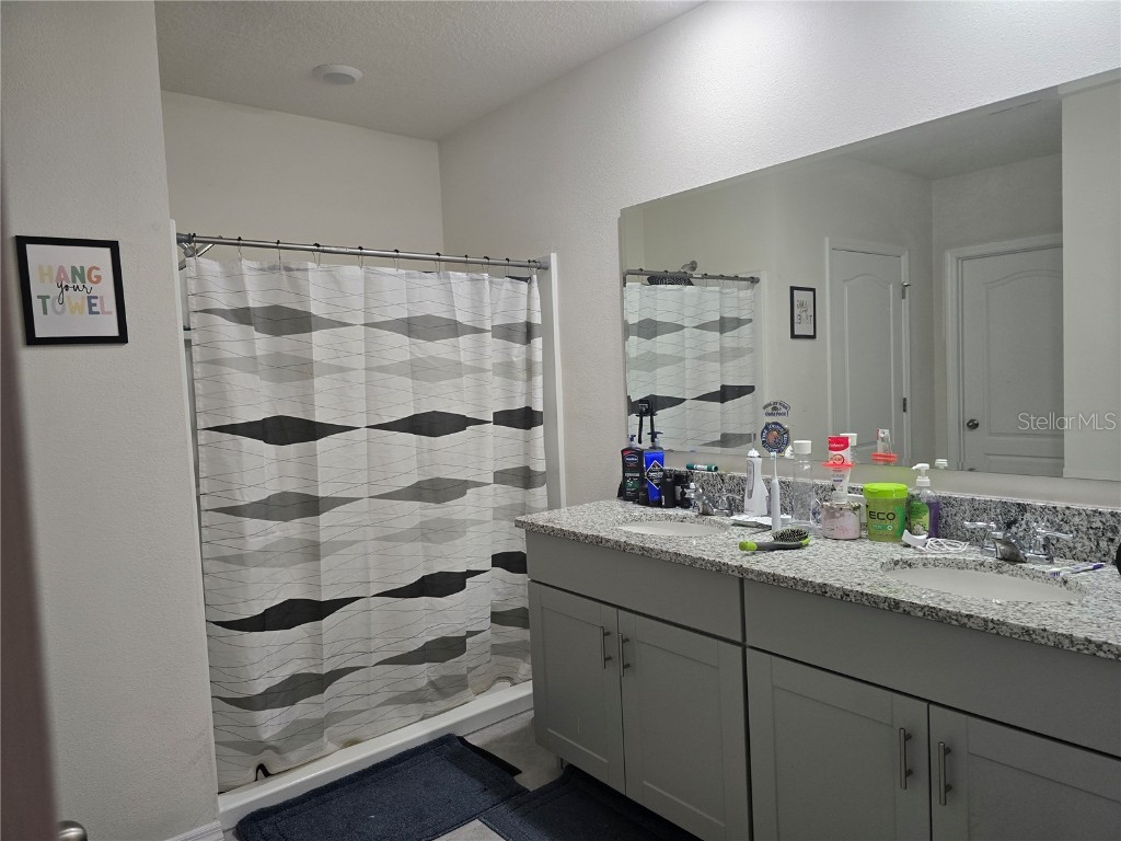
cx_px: 560
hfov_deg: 73.9
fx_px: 745
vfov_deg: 58.9
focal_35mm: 23
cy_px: 420
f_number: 1.7
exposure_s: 1/120
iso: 125
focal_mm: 6.3
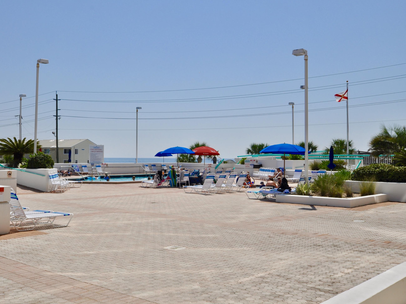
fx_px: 469
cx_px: 174
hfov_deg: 46.7
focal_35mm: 40
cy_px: 149
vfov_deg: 36.0
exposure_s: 1/500
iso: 200
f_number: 11
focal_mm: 24
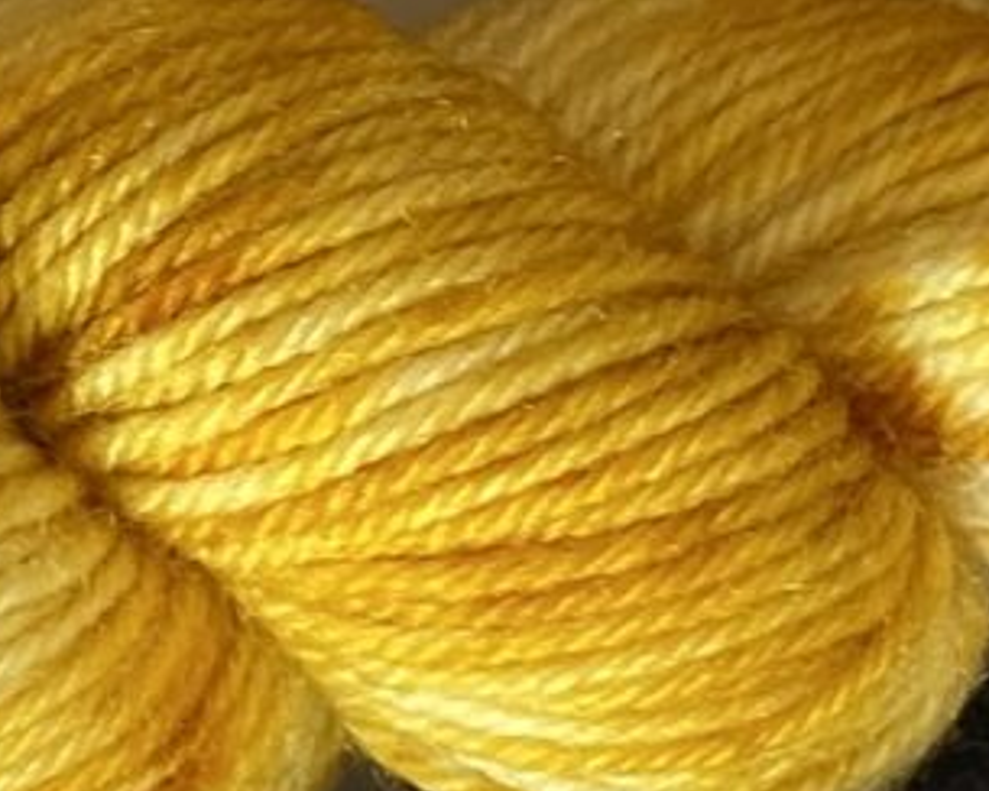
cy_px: 357
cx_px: -49
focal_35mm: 213
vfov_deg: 7.3
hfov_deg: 9.0
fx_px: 6235
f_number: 1.8
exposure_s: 1/60
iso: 200
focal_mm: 4.25
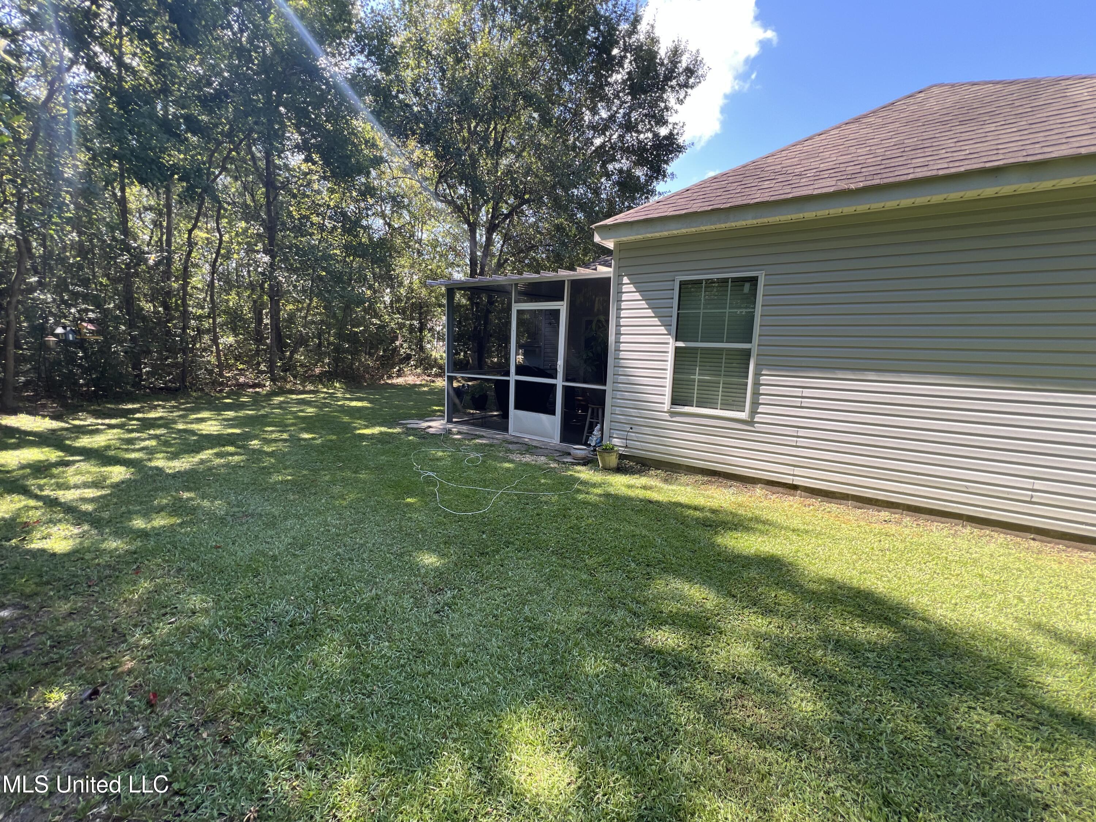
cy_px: 411
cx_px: 548
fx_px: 412
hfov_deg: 106.2
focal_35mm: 13
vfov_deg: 89.9
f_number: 1.8
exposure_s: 1/127
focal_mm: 1.57
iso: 32
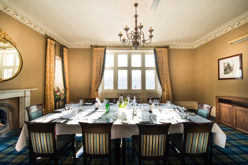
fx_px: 96
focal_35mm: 14
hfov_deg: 104.3
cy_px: 82
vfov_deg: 81.2
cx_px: 124
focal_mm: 14
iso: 100
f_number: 8
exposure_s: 1/50
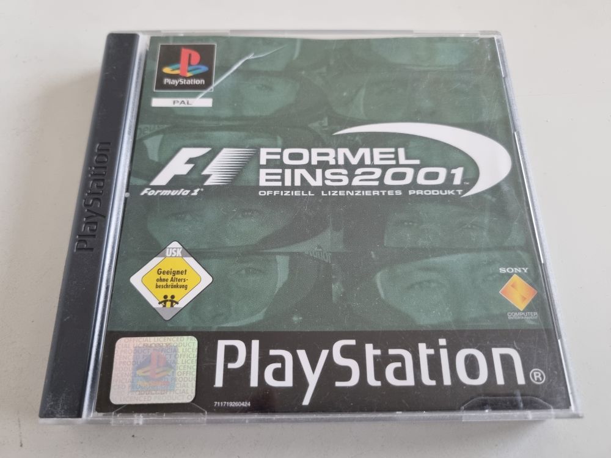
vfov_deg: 53.1
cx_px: 306
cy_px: 229
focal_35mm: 26
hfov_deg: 67.3
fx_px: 459
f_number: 1.8
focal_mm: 5.4
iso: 320
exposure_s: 1/100
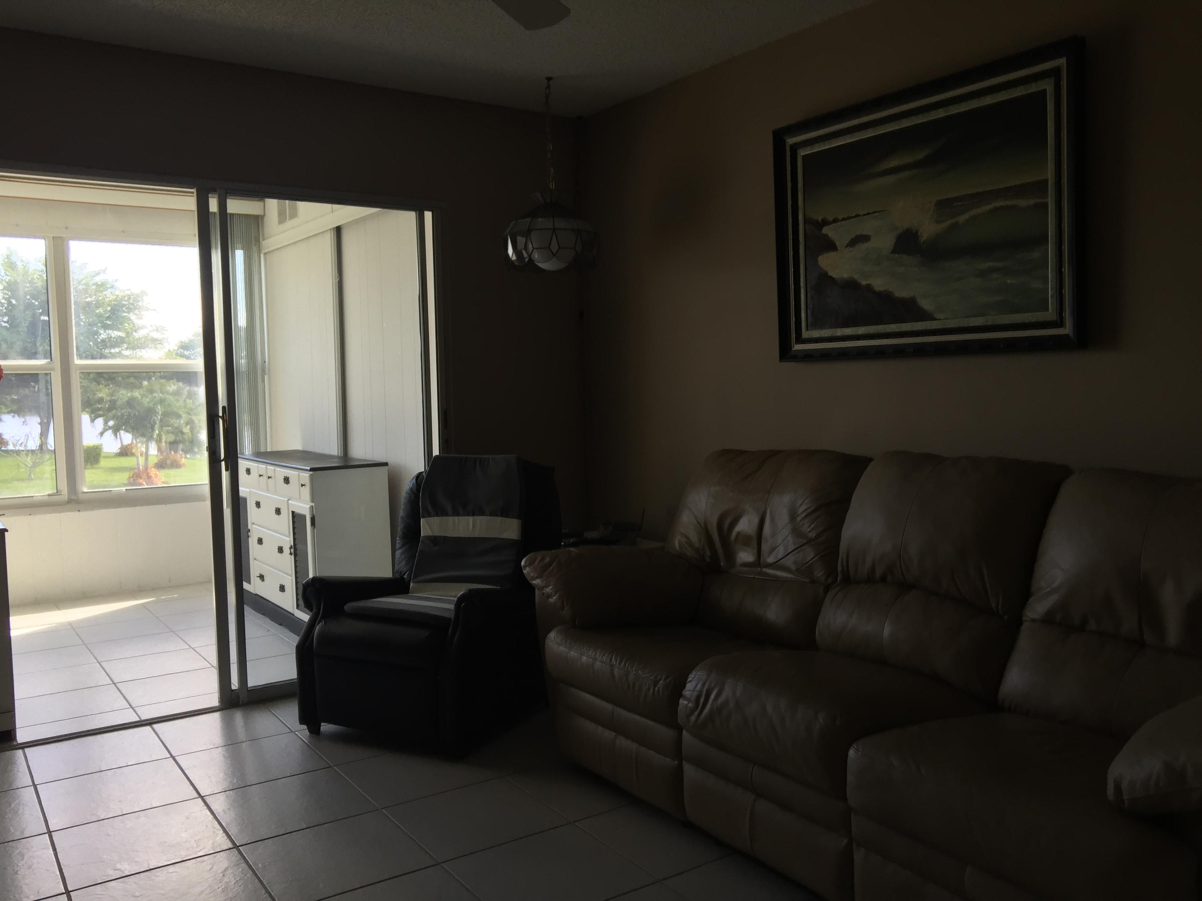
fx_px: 1007
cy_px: 450
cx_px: 601
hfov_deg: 61.7
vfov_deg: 48.2
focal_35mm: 29
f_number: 2.2
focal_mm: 4.15
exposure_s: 1/120
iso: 40
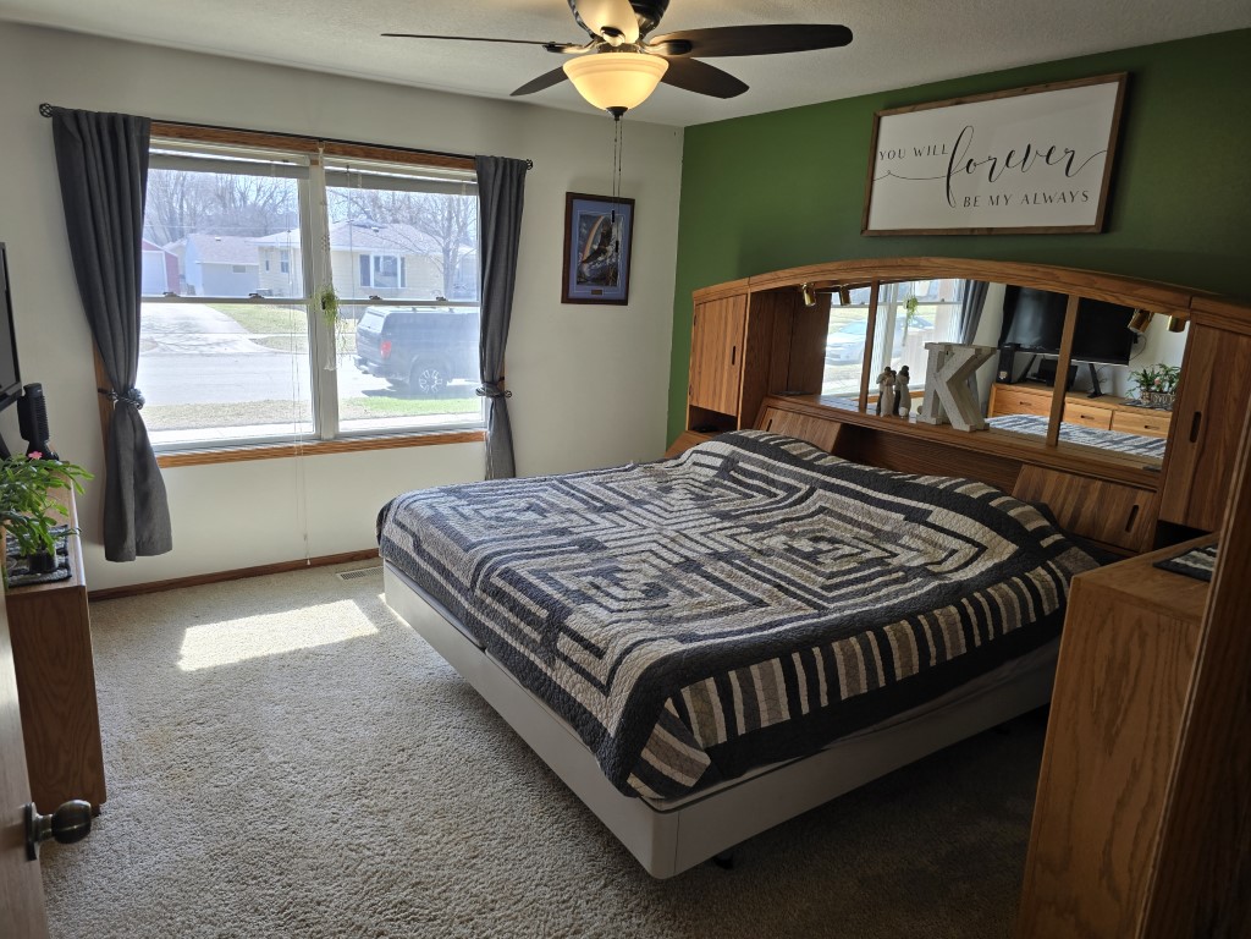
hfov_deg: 73.9
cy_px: 470
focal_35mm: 23
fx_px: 831
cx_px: 626
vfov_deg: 58.9
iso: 32
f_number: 1.7
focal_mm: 6.3
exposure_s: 1/120
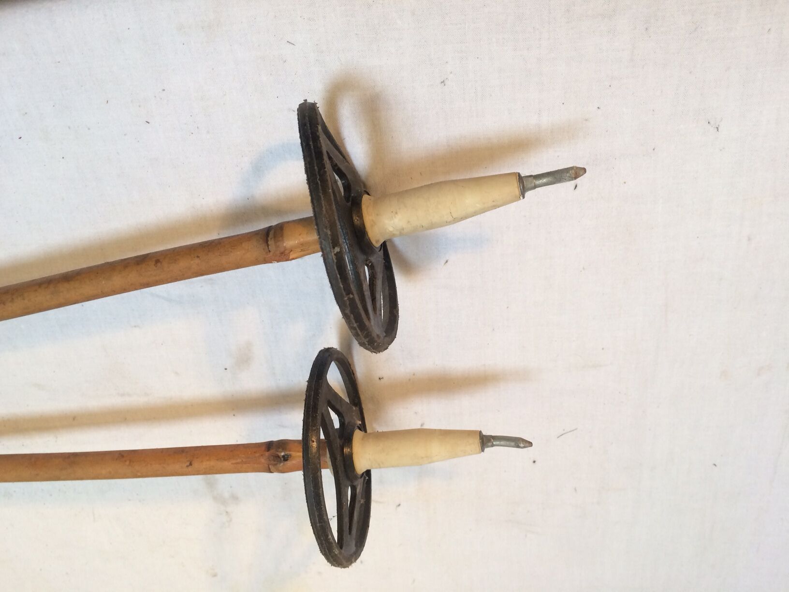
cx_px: 394
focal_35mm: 29
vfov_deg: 48.2
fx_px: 661
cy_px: 296
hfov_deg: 61.7
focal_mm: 4.15
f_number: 2.2
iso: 50
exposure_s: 1/33
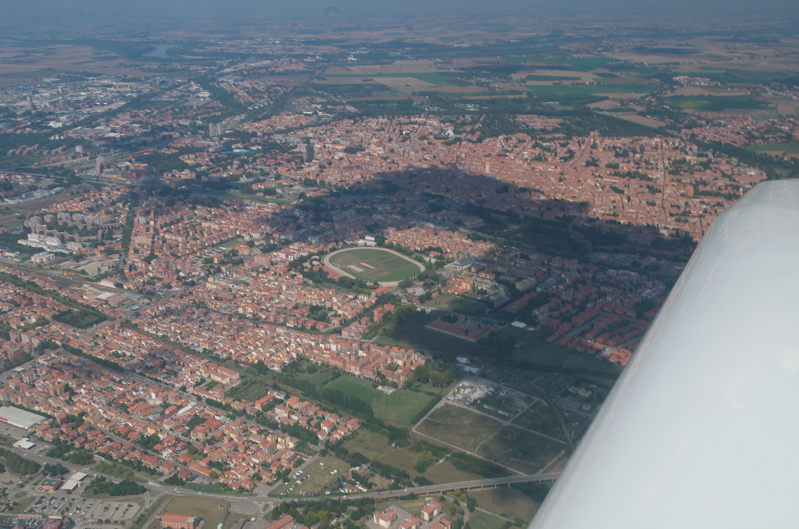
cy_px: 264
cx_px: 400
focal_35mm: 36
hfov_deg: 53.2
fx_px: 797
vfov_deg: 36.7
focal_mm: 24.38
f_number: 13
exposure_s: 1/60
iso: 125
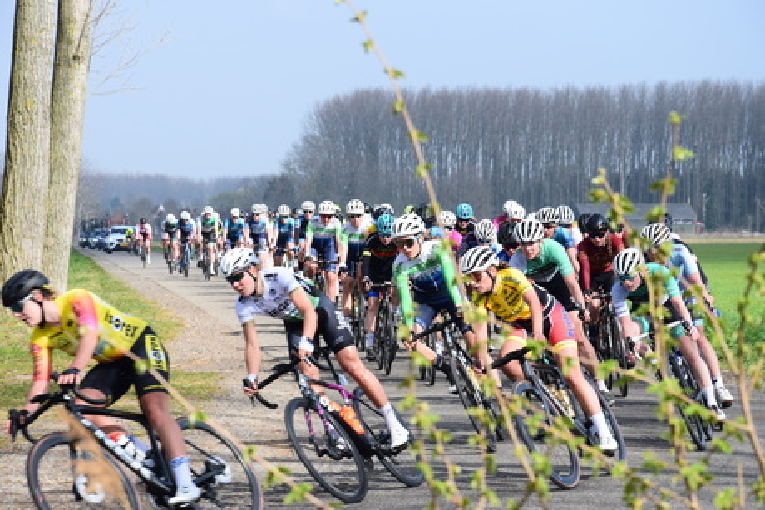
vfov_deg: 8.7
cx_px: 382
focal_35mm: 158
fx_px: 3348
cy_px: 255
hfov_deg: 13.0
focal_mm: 105
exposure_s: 1/400
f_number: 11
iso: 400
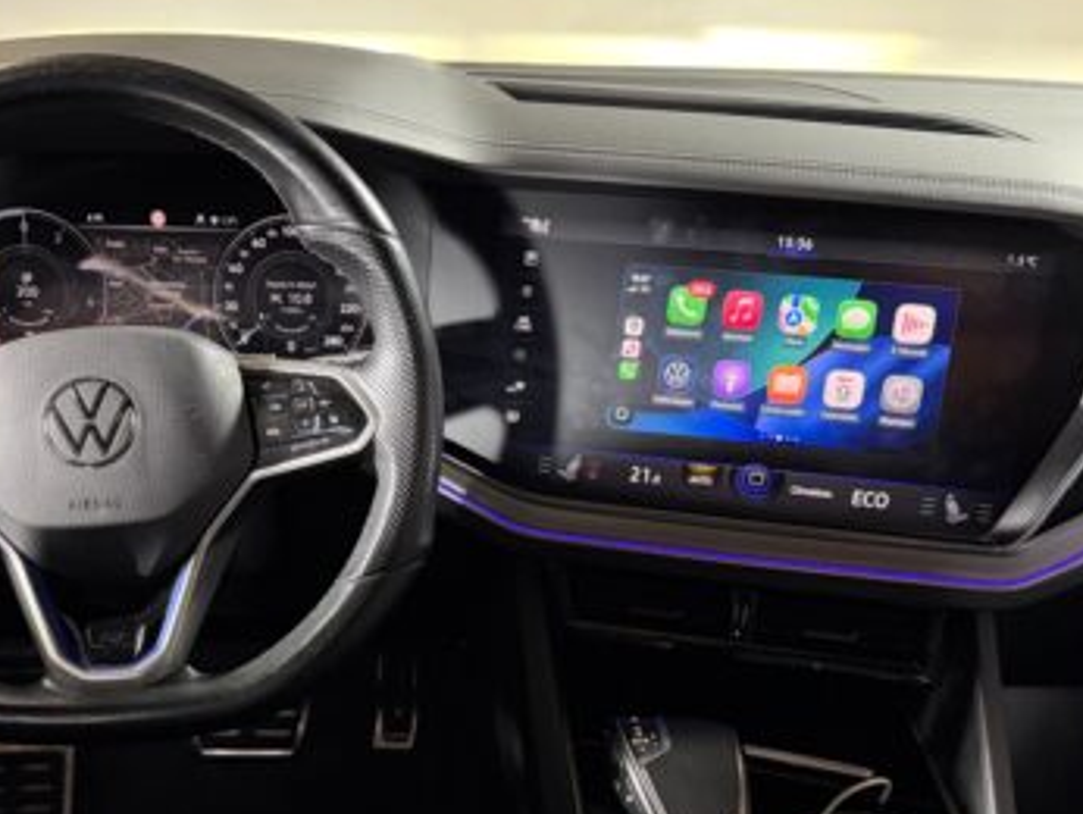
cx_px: 385
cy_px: 631
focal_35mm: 43
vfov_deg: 32.8
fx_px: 1346
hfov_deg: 43.4
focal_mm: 6.76
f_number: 1.78
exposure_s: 1/33
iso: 1000
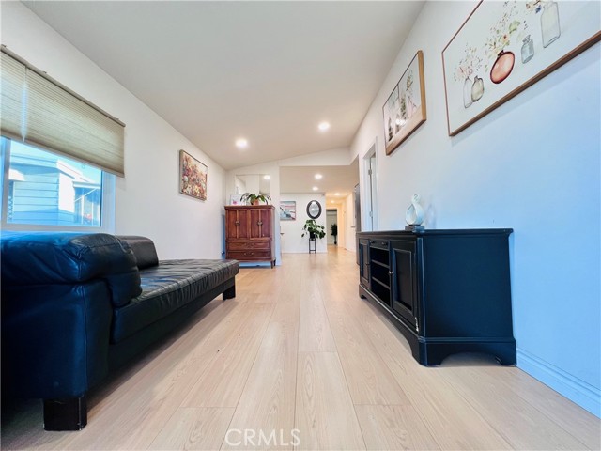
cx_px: 300
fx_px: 226
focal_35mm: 13
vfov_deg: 89.9
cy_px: 226
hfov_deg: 106.2
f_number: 1.8
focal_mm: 1.57
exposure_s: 1/120
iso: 250
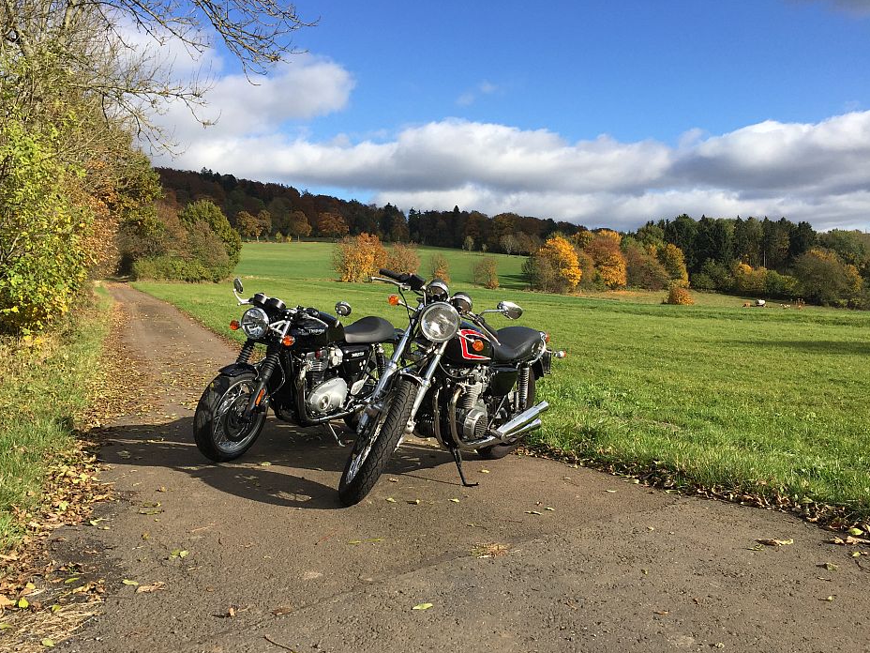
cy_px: 334
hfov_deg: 60.0
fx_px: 754
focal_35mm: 30
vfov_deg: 46.8
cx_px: 424
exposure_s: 1/1721
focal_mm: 4.15
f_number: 2.2
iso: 32
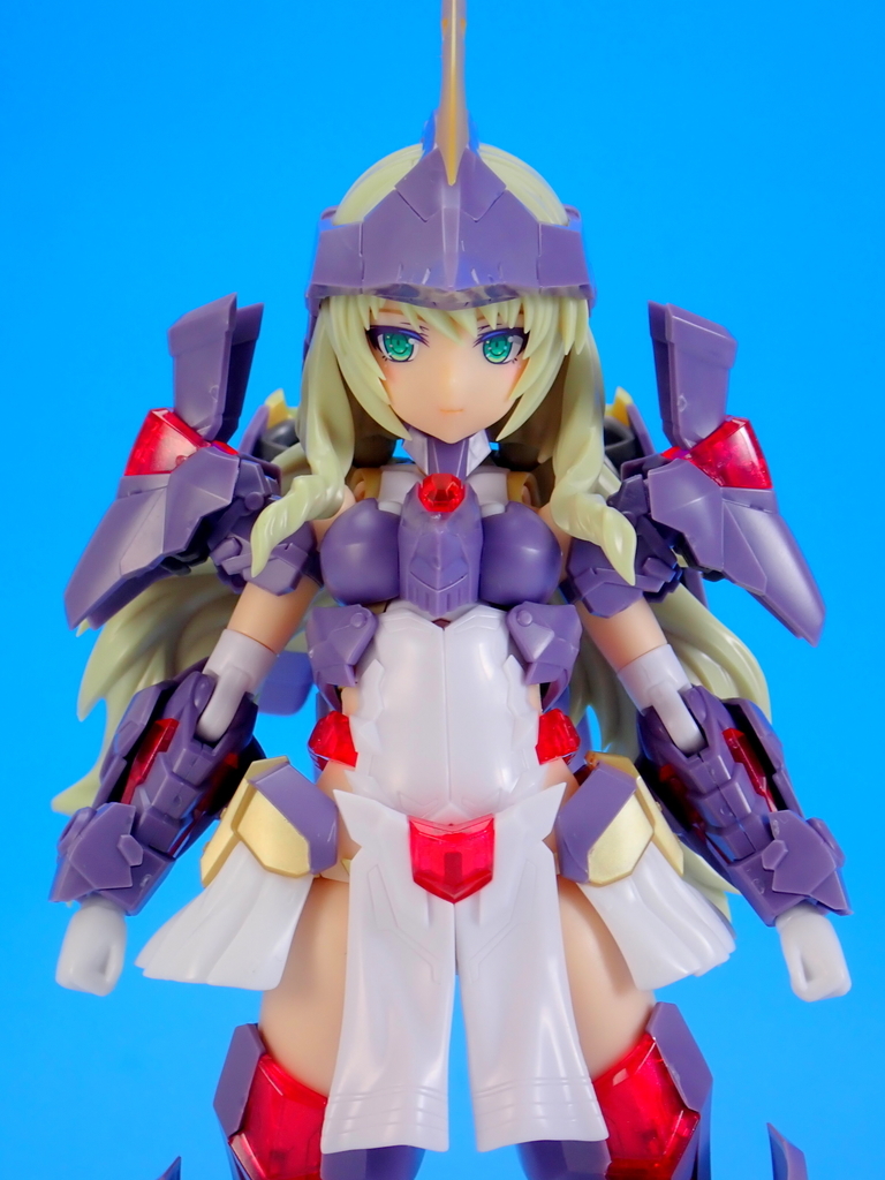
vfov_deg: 19.6
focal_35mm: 100
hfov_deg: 14.8
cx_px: 442
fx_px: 3409
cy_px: 590
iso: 100
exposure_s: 1.6
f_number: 18
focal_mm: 18
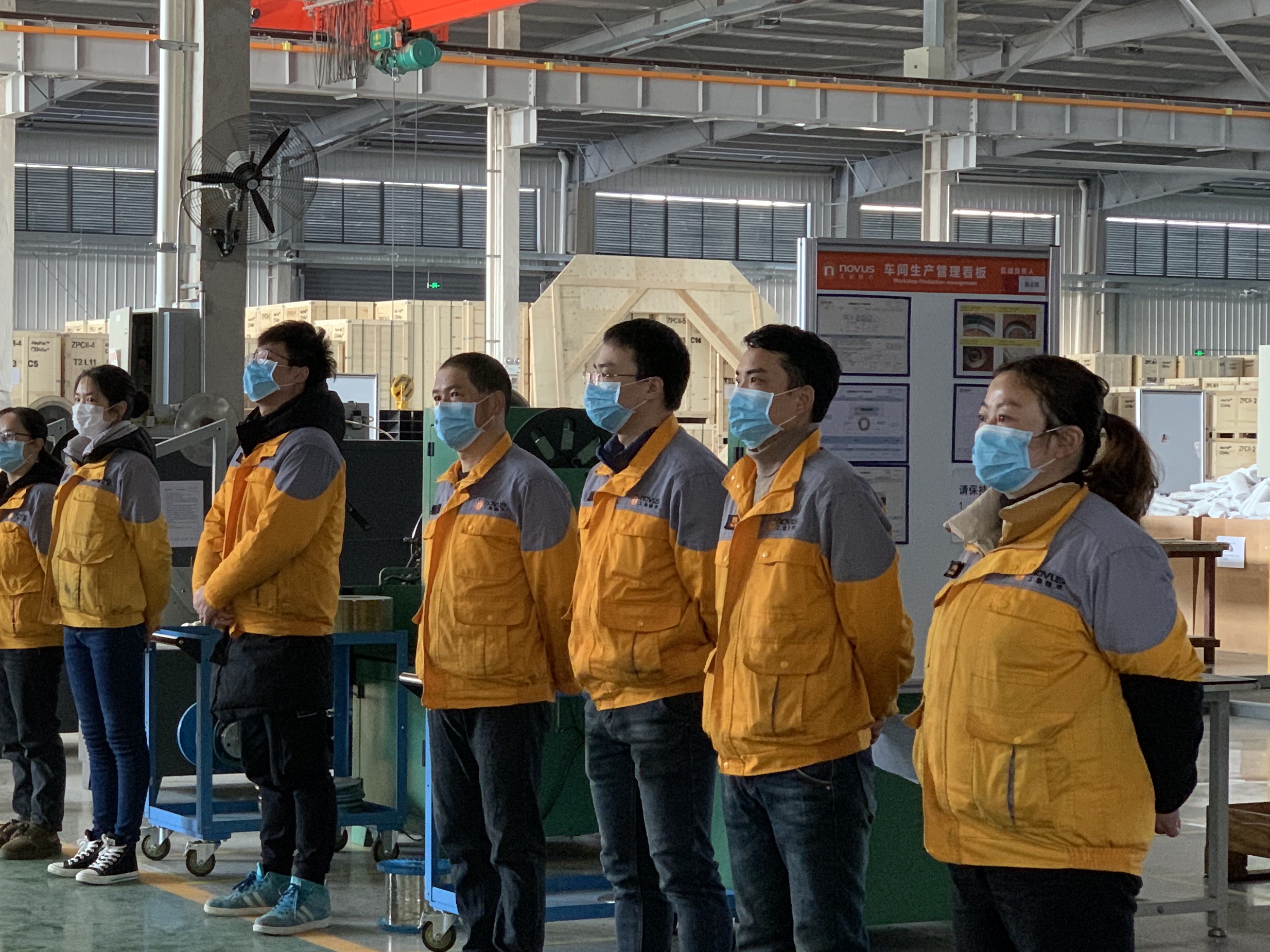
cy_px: 511
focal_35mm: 85
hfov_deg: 22.8
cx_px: 316
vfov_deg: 17.4
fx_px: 3118
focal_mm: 6
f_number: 2.4
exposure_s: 1/60
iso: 200
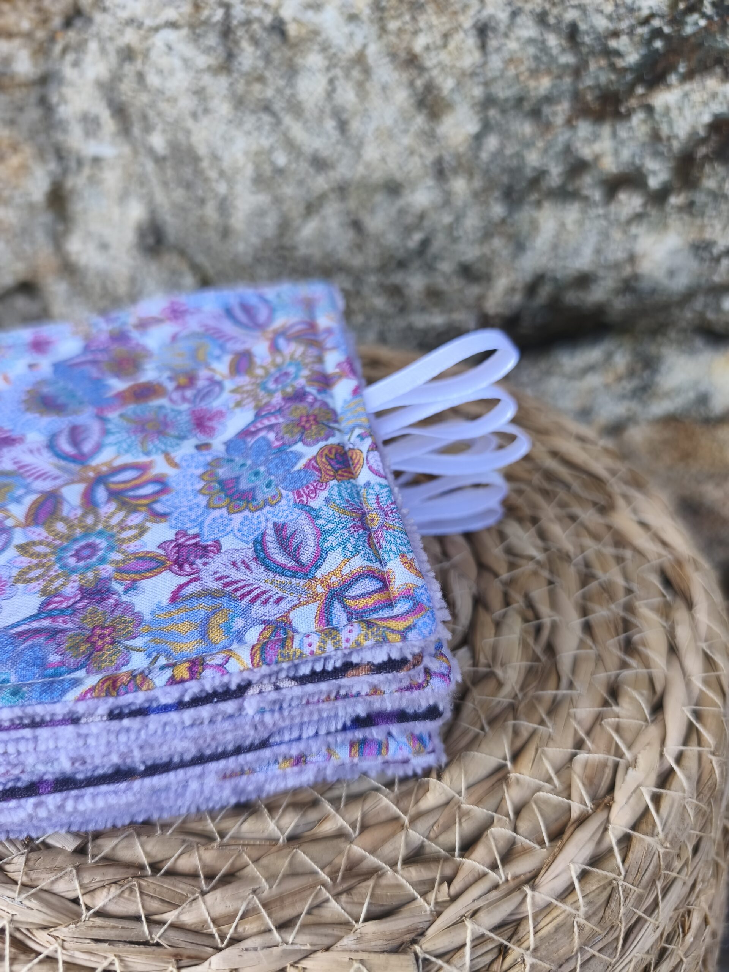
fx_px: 646
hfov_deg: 58.9
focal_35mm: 23
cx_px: 364
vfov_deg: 73.9
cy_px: 486
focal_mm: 6.18
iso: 64
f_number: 1.65
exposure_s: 1/99.9
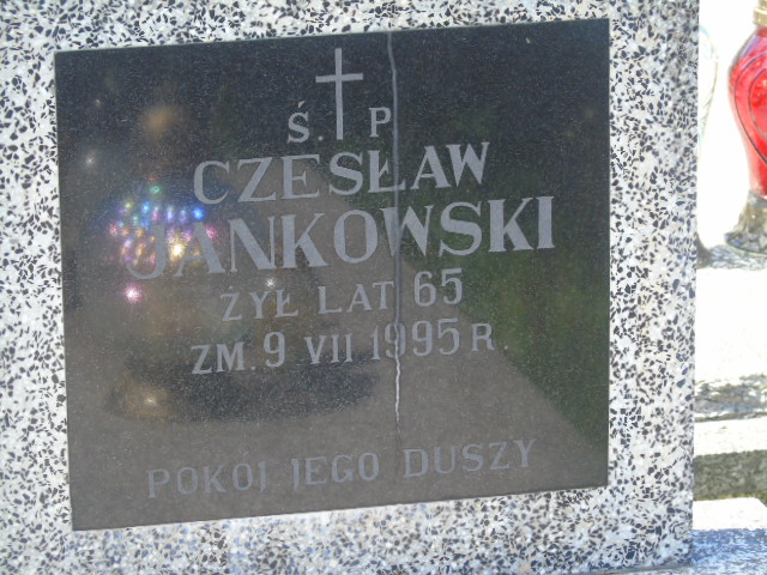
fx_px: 3589
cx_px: 384
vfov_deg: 9.2
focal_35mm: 162
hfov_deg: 12.2
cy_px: 288
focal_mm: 29
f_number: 4.9
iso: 200
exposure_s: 1/125
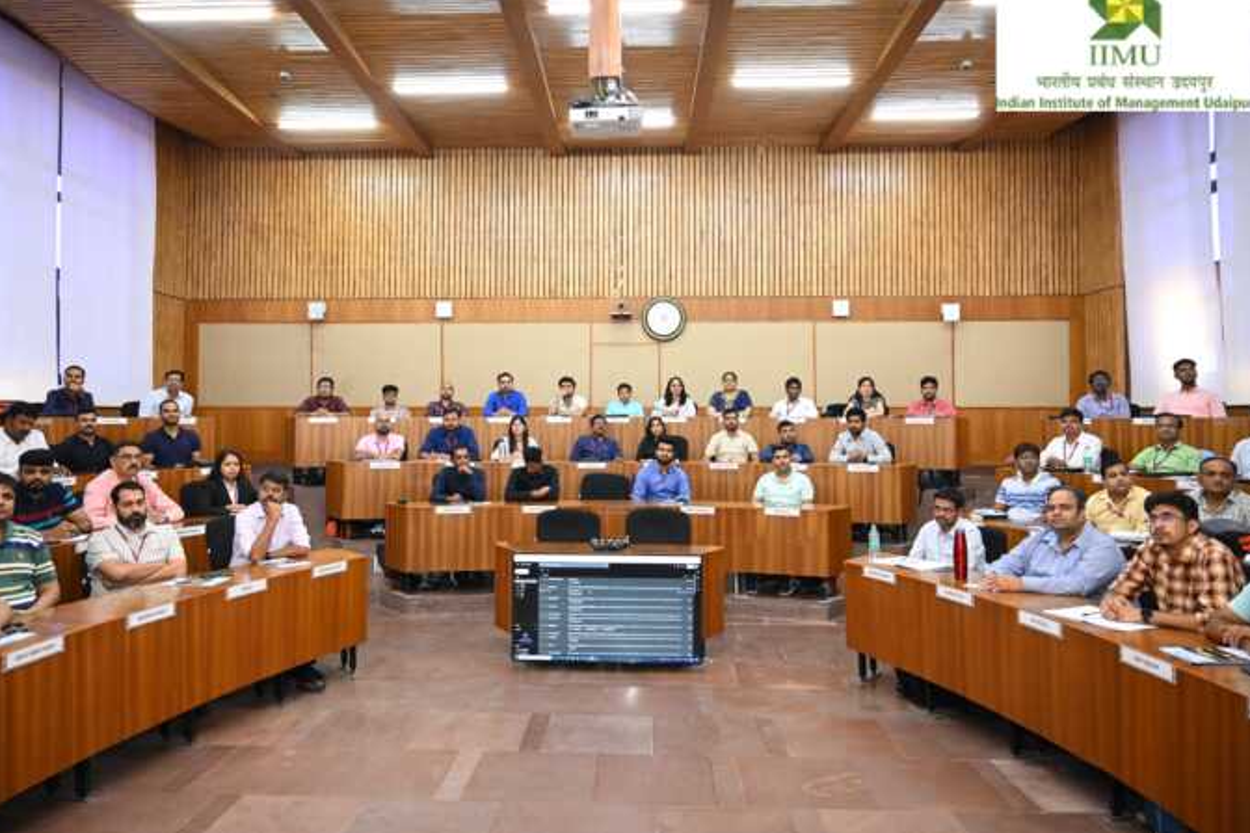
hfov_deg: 71.5
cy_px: 402
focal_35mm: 25
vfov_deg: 51.3
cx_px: 605
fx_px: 868
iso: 2500
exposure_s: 1/125
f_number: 4
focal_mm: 24
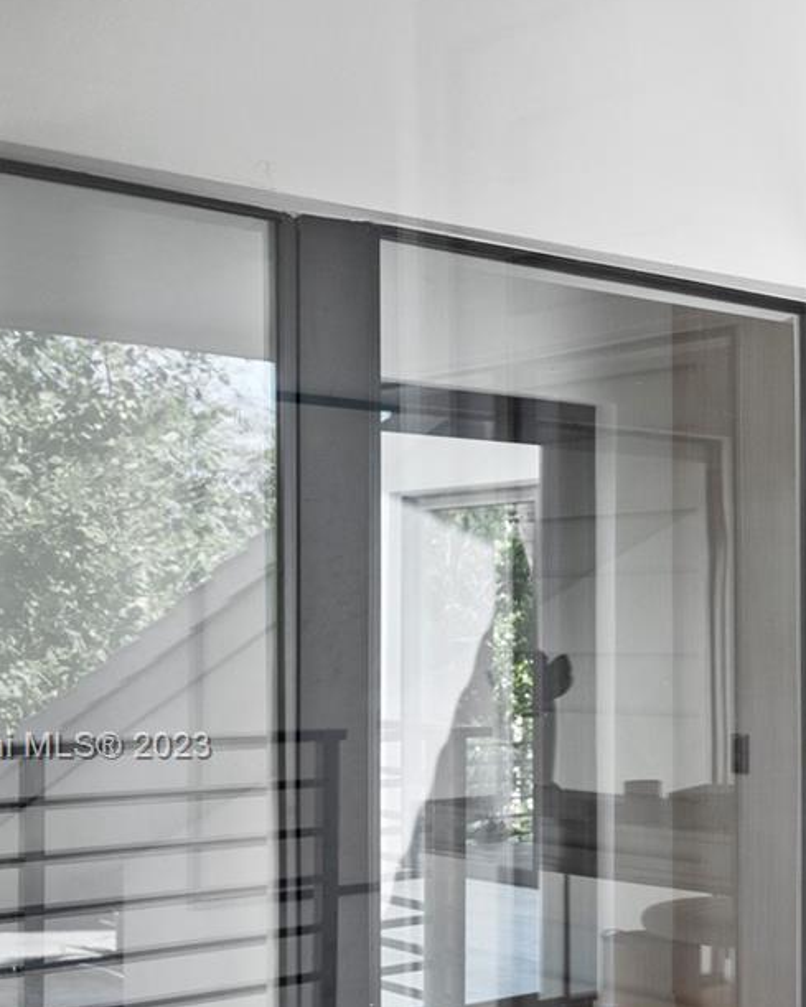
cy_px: 748
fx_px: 1759
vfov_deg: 31.4
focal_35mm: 59
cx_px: 1002
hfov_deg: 23.3
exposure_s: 1/200
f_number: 3.2
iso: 500
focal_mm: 24
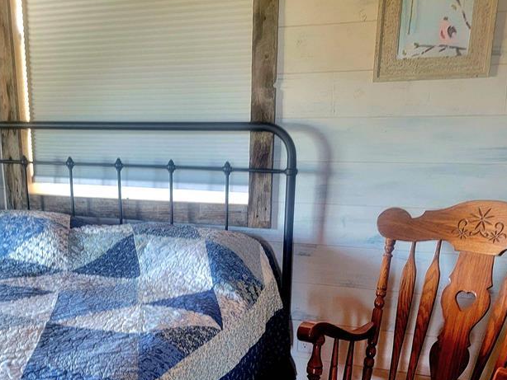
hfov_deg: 46.4
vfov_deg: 35.1
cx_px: 195
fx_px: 586
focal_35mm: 40
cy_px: 290
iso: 200
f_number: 1.8
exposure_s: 1/40
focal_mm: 6.7
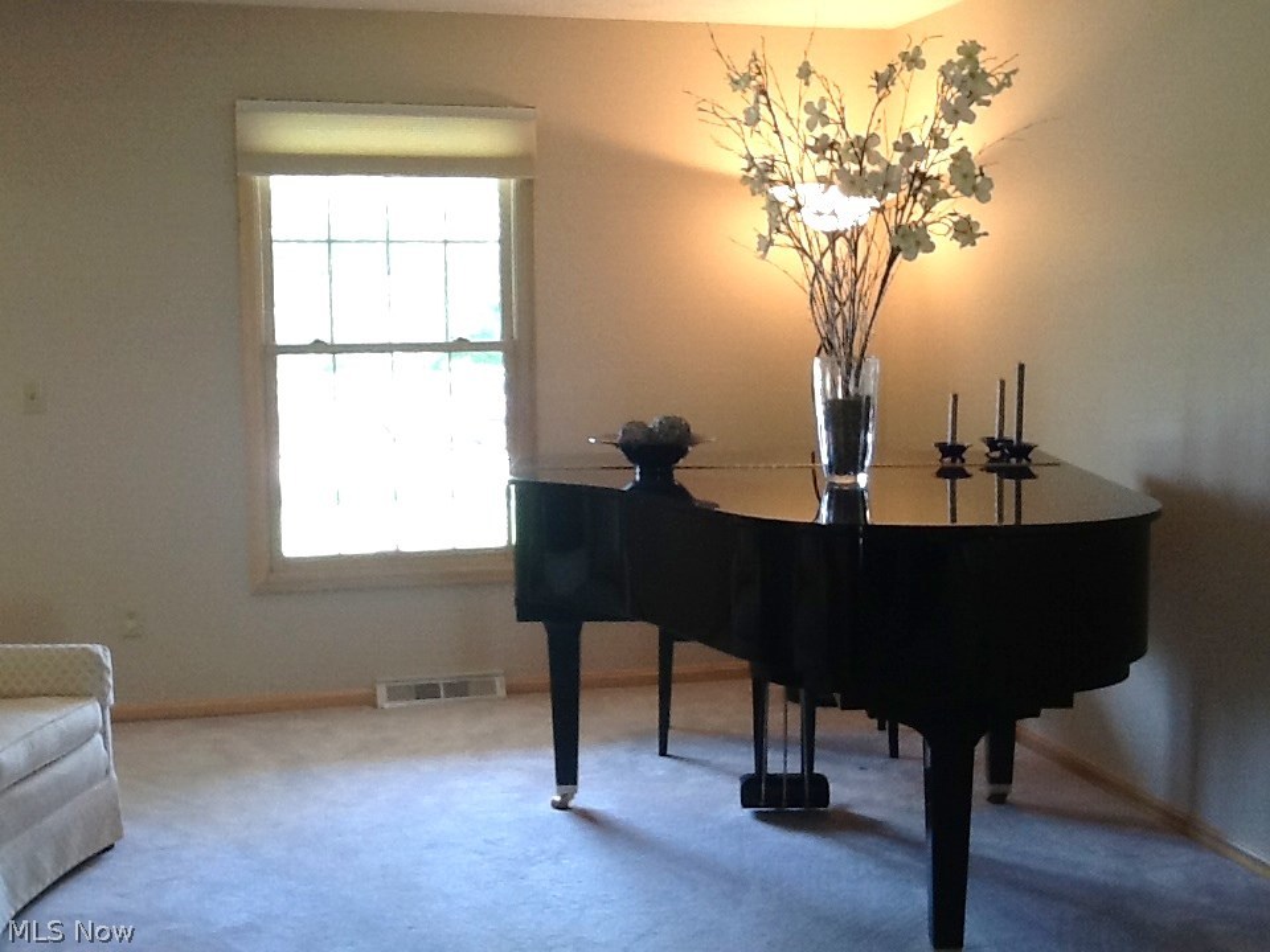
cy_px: 476
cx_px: 635
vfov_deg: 32.9
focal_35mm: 44
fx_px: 1614
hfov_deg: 42.9
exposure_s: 1/30
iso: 80
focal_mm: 2.03
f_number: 2.4
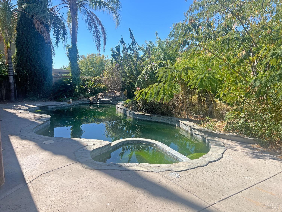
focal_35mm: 26
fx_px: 212
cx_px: 141
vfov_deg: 53.1
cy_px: 106
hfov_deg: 67.3
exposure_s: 1/2915
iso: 50
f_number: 1.5
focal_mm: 5.7
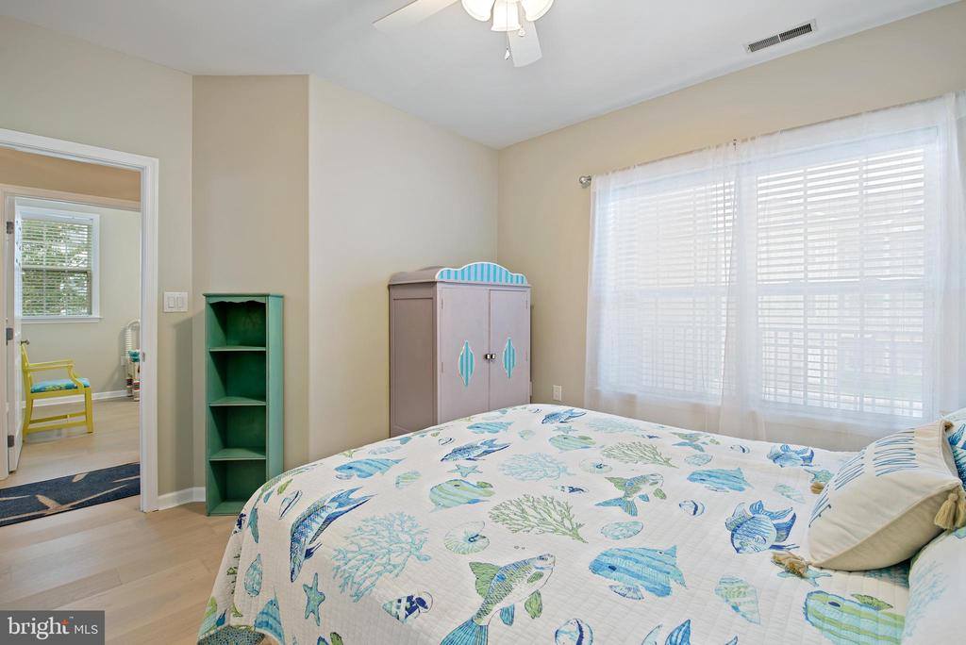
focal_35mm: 15
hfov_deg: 100.4
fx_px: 403
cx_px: 483
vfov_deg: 77.4
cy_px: 322
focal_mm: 15
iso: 200
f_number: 8
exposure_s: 1/2
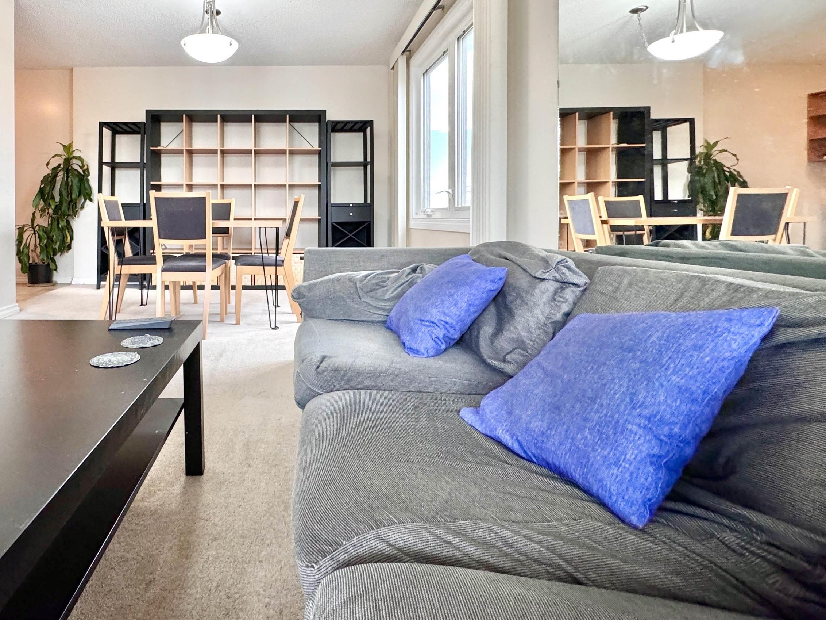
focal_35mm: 19
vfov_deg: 67.4
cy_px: 223
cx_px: 282
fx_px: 453
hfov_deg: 82.1
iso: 250
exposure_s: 1/60
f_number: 2.2
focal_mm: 2.22
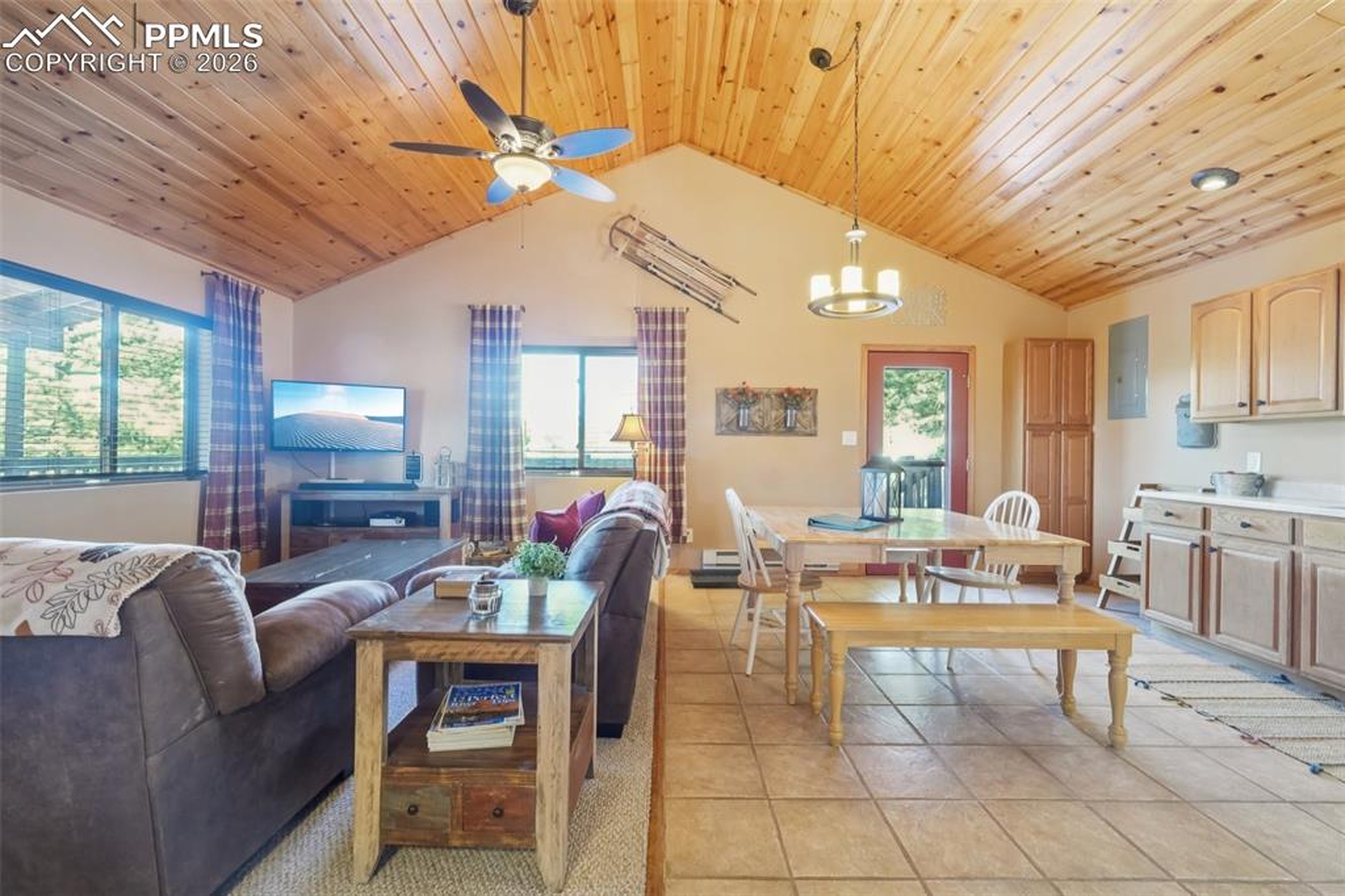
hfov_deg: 100.4
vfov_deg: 77.3
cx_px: 672
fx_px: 560
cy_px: 448
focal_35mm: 15
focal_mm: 10
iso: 800
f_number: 8
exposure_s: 1/1.67
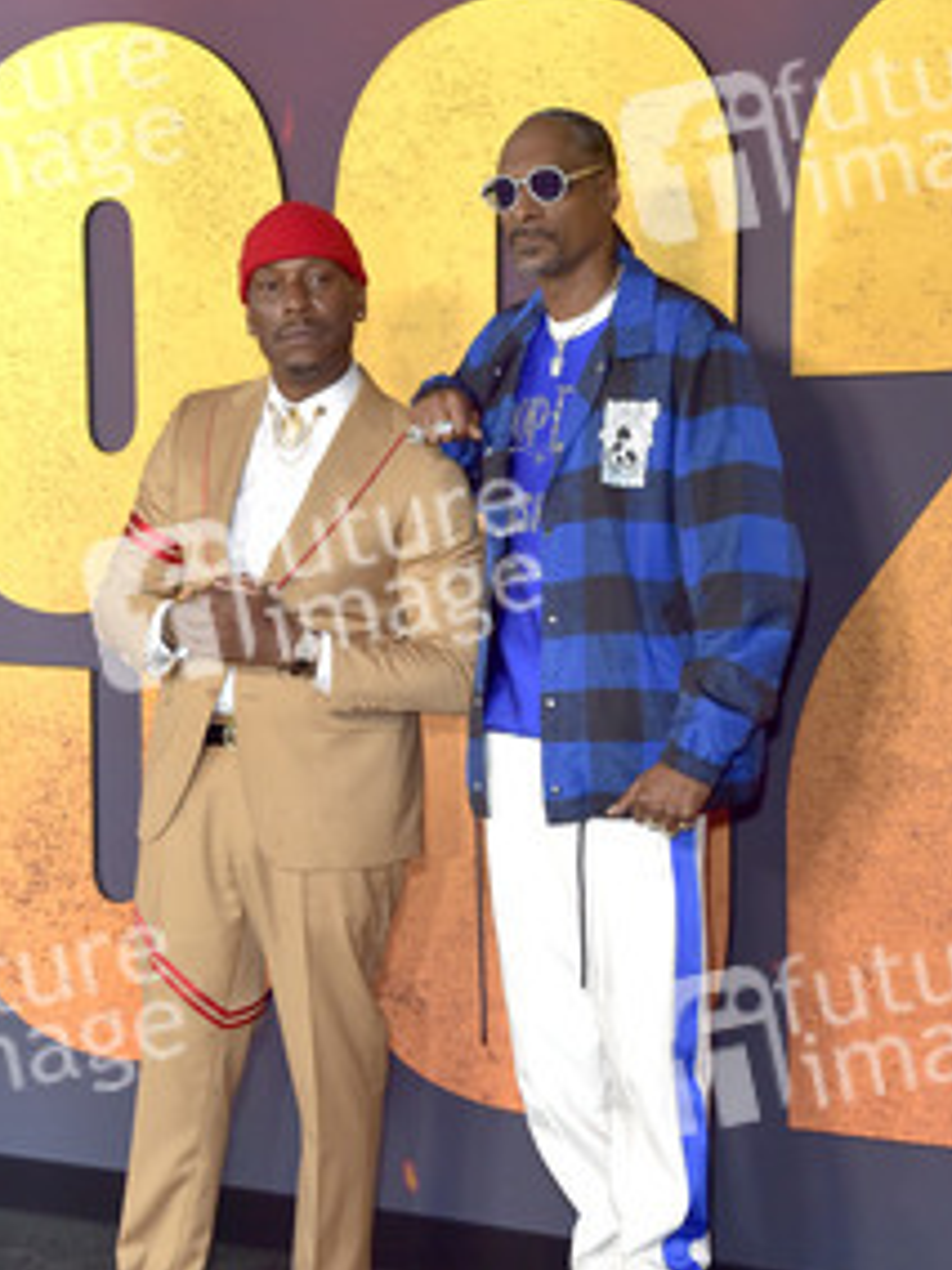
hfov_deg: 16.8
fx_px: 3227
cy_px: 809
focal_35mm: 88
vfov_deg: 22.2
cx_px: 445
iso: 800
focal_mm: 65
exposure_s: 1/250
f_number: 6.3
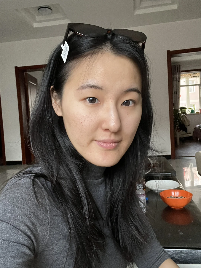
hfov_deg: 46.8
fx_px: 232
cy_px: 134
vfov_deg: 60.0
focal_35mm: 30
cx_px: 100
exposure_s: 1/60
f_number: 2.2
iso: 250
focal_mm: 2.71
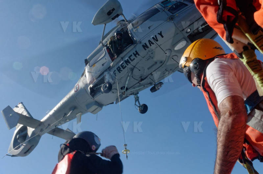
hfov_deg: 53.2
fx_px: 262
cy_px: 87
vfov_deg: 36.7
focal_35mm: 36
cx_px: 132
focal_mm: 24
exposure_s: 1/60
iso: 125
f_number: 22
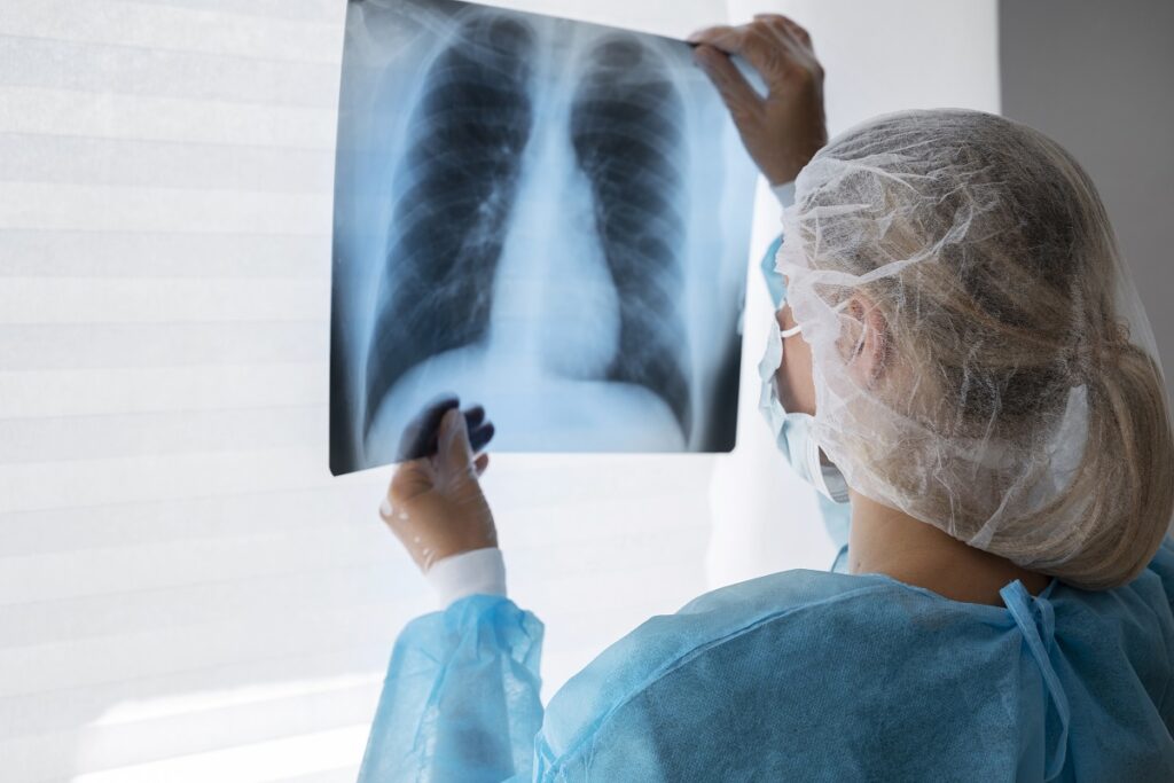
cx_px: 587
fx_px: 1892
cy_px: 392
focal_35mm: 58
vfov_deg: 23.4
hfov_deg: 34.5
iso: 400
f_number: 5
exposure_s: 1/250
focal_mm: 58
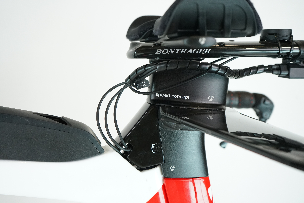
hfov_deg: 47.4
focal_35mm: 41
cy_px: 102
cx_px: 152
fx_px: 346
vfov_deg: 32.6
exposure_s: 1/200
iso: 2500
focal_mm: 41
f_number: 6.3
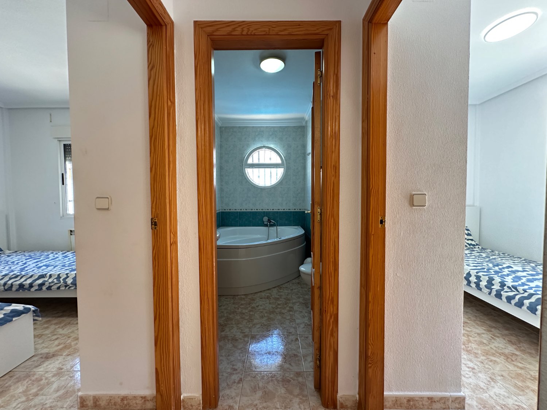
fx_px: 221
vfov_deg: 85.7
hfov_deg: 102.1
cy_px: 205
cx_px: 274
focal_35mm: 14
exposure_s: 1/100
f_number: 2.2
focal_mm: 2.22
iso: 250
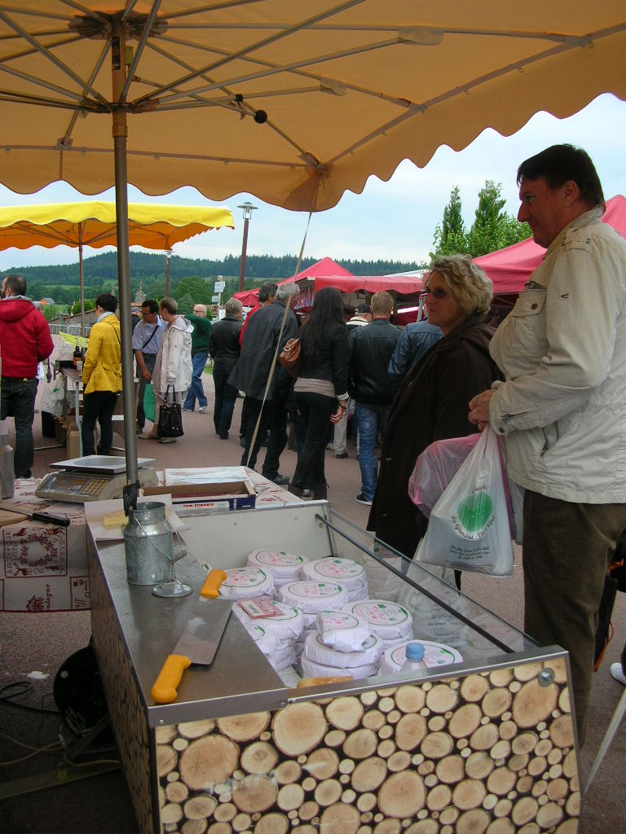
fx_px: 844
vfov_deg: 52.6
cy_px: 417
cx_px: 313
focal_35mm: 35
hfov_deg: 40.7
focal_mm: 5.8
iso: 50
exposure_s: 1/105
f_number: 2.8
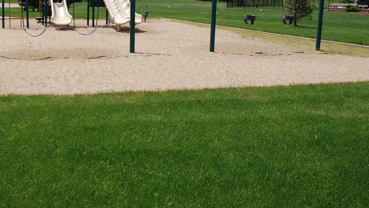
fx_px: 470
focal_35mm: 48
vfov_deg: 24.8
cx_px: 118
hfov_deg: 42.2
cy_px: 76
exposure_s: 1/250
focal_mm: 20
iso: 100
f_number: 8
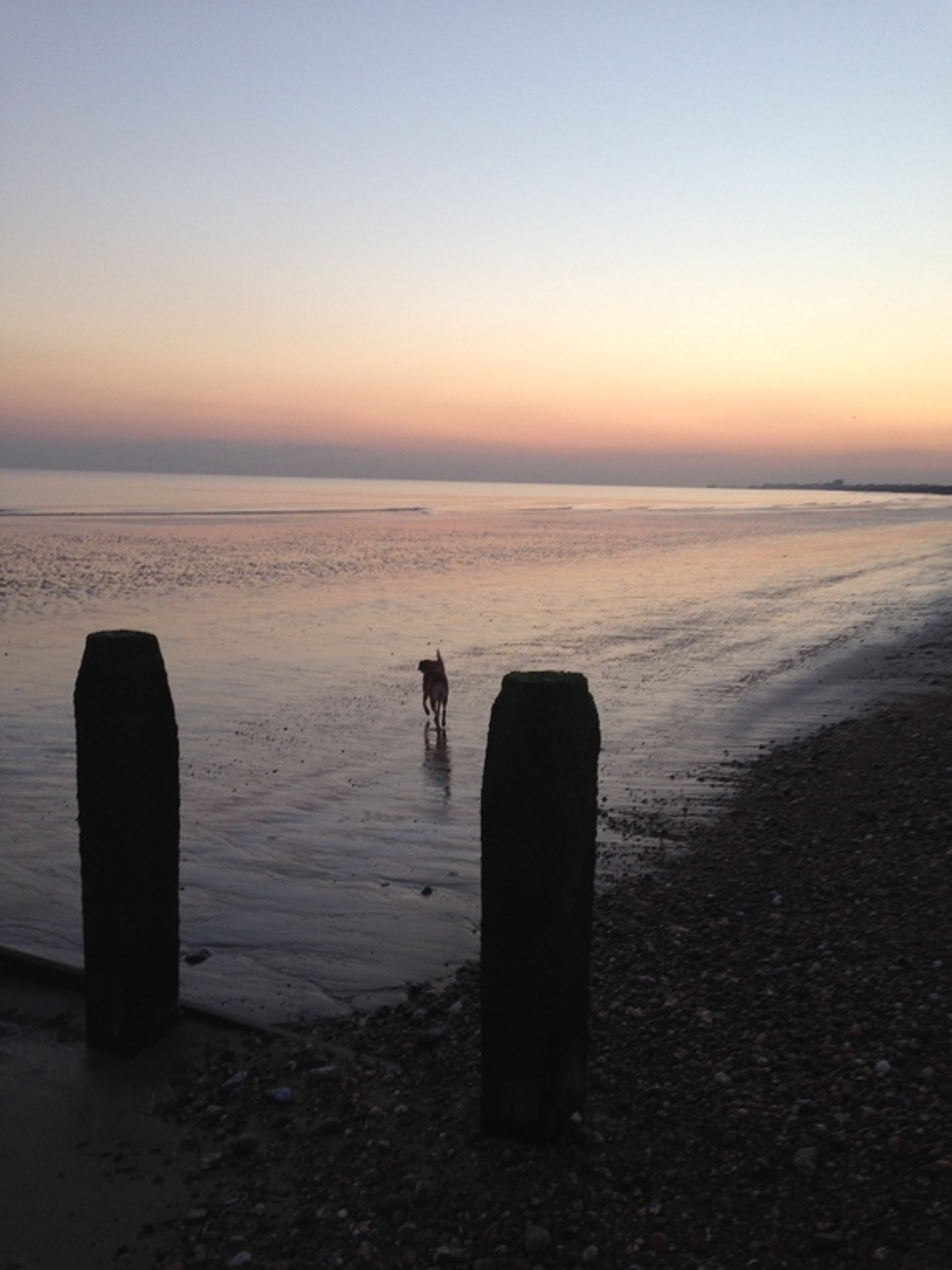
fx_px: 1210
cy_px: 635
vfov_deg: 55.4
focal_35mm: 33
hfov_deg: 42.9
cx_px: 476
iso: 64
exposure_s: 1/120
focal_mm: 4.12
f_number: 2.4
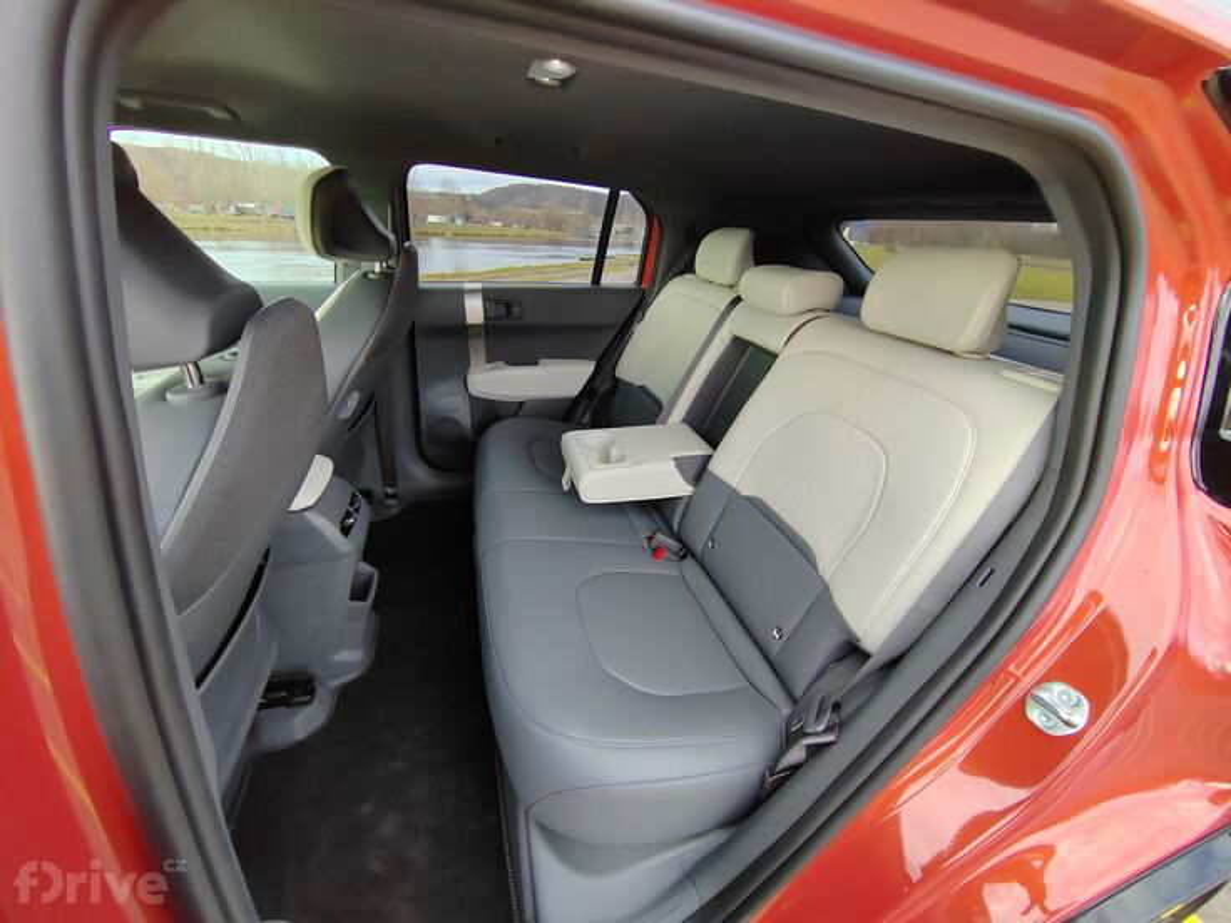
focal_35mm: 13
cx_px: 616
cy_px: 462
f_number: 2.2
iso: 160
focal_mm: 2.16
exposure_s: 1/100
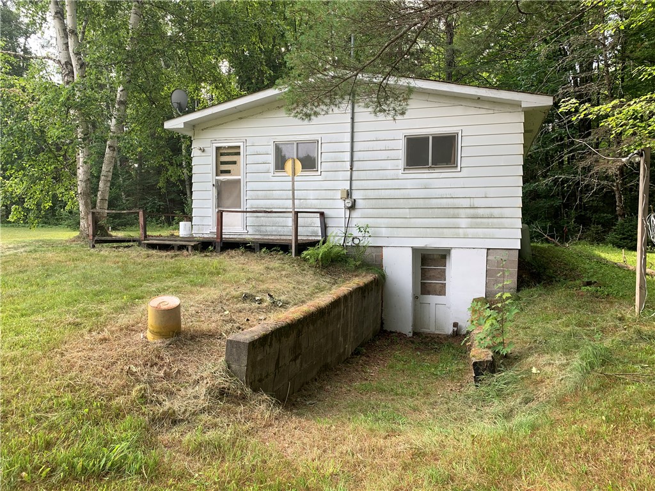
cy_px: 246
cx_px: 328
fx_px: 492
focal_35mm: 26
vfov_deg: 53.1
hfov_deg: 67.3
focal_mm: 4.25
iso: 25
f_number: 1.8
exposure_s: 1/232
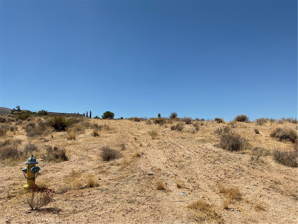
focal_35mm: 29
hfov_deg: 61.7
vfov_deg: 48.2
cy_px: 112
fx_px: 250
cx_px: 149
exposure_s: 1/3322
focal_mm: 3
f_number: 1.8
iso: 16
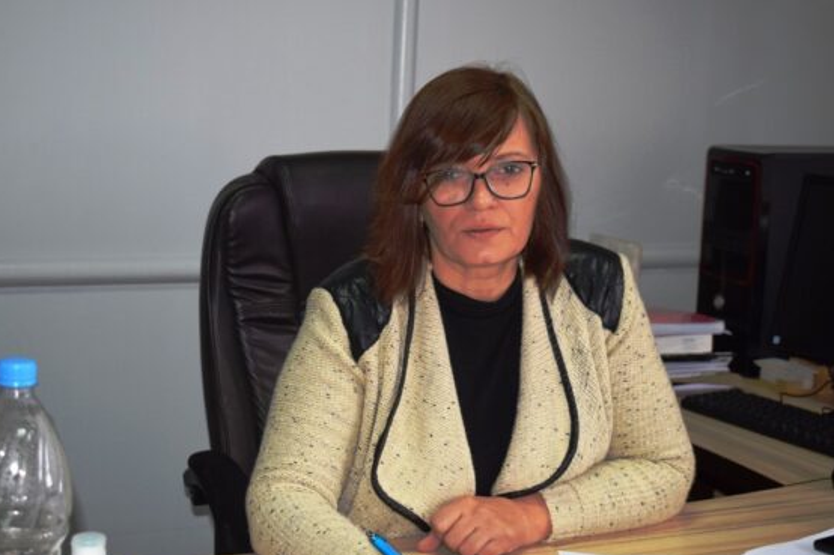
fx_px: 1505
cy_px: 299
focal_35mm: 65
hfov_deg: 31.0
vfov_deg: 20.9
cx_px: 396
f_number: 5
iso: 800
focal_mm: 40
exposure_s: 1/100
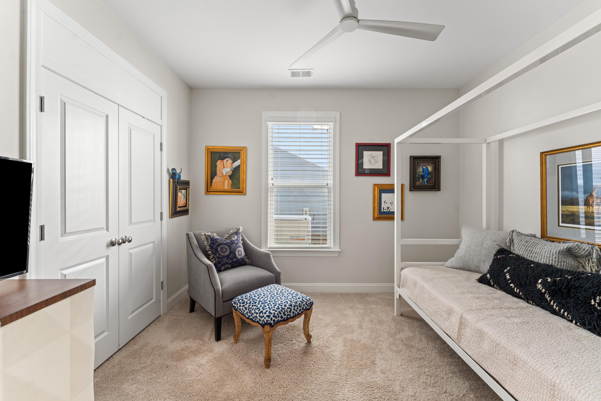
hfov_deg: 104.3
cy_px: 200
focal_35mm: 14
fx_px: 234
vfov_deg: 81.2
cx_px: 300
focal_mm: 14
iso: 400
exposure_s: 1/8
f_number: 8
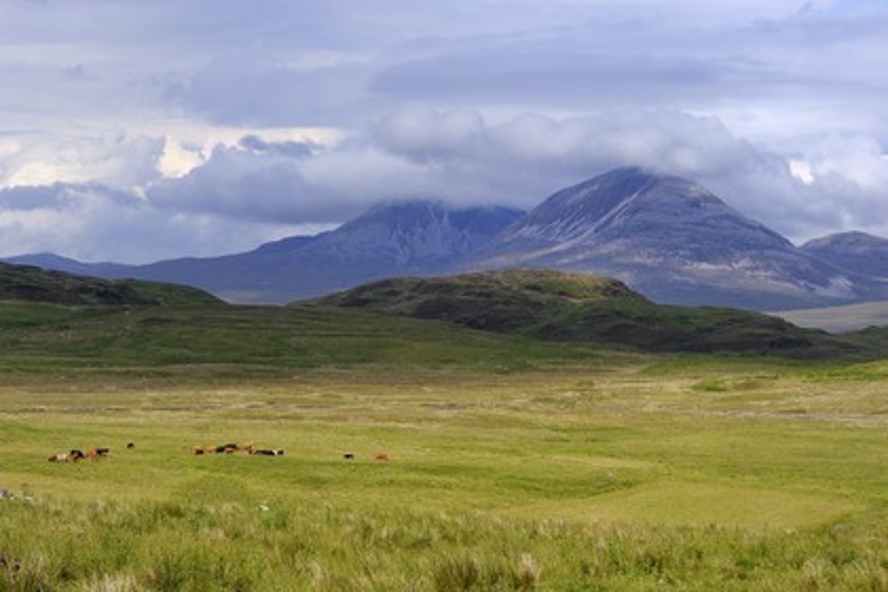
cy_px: 296
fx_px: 2590
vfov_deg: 13.0
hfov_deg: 19.5
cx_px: 444
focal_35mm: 105
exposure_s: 1/320
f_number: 11
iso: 200
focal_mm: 105
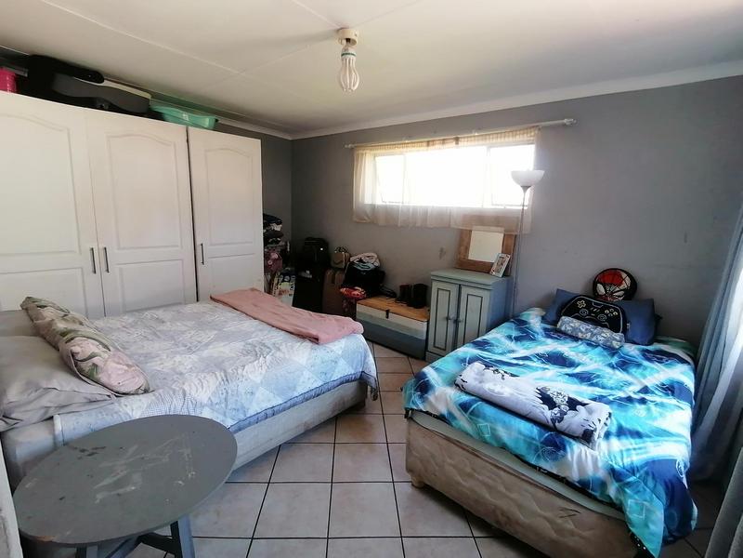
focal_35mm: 17
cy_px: 279
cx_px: 372
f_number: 2.4
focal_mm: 1.78
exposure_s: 1/33.3
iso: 80
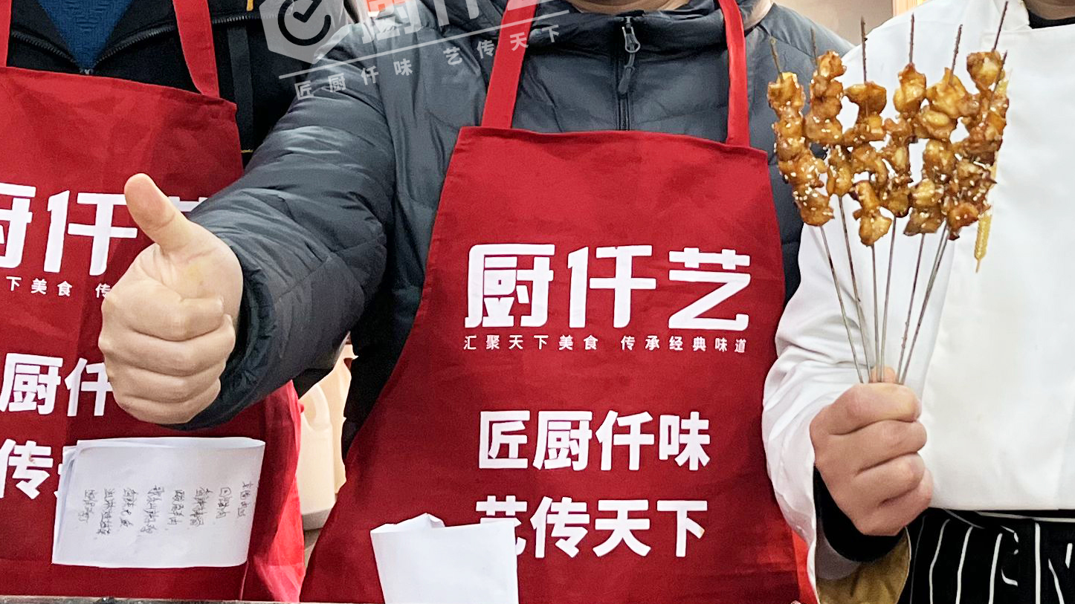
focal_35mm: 79
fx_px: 2252
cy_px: 13
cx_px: 827
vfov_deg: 15.0
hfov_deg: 26.5
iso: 125
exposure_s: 1/107
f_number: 1.6
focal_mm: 5.1
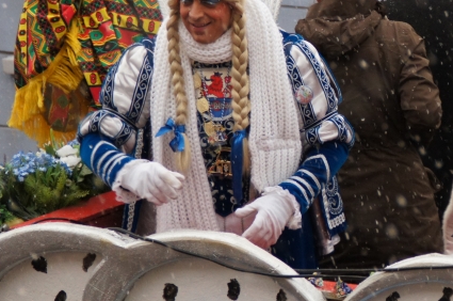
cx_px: 476
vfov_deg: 4.8
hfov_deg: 7.2
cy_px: 52
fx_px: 3593
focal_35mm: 286
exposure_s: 1/160
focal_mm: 90
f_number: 5.6
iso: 1000
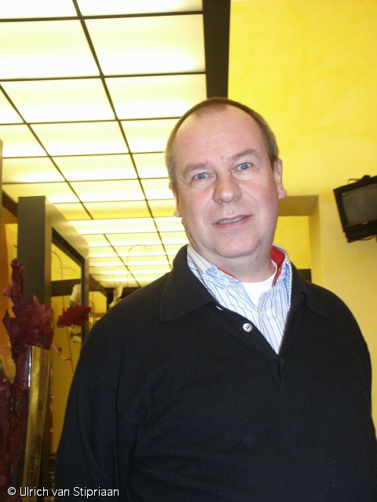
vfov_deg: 41.2
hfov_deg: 31.5
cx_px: 188
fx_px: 668
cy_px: 251
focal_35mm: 46
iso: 200
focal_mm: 11.87
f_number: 3.5
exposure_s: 1/45
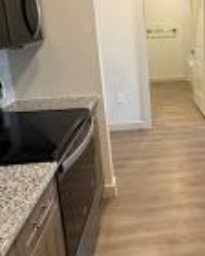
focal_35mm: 39
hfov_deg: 35.6
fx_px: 296
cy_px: 86
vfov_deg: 46.1
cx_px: 190
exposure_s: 1/60
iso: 200
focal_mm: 2.22
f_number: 2.2
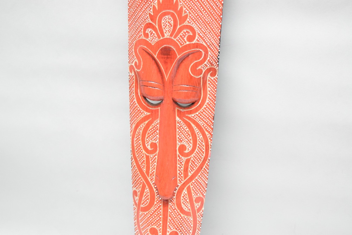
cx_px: 176
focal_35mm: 69
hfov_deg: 29.2
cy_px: 118
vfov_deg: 19.7
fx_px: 675
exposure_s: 1/60
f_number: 5
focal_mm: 46
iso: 2500
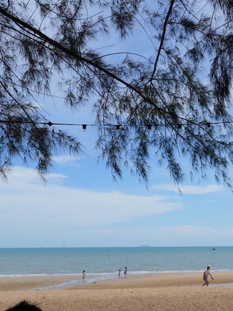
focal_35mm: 43
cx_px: 194
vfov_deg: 43.5
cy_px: 159
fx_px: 389
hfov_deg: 32.2
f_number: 7.1
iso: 200
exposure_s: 1/1000
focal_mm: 19.5
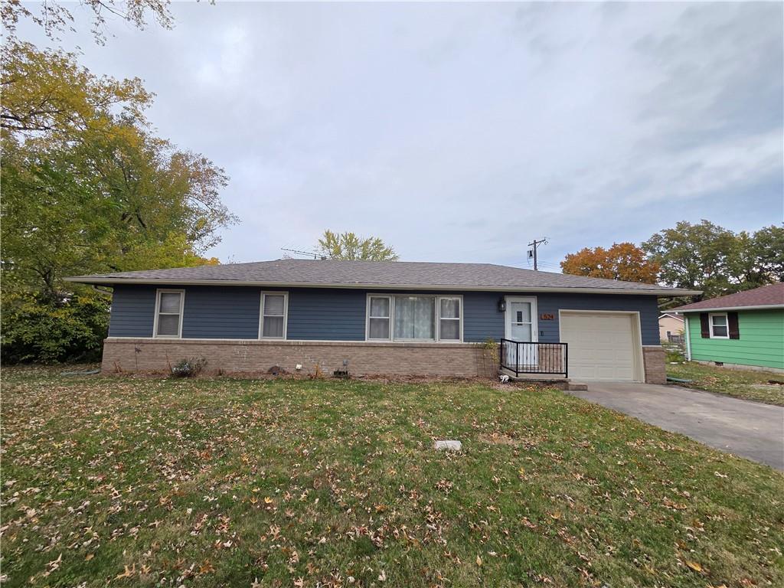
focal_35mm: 13
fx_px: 294
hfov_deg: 106.2
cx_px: 392
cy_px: 294
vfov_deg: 89.9
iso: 50
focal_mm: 2.2
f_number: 2.2
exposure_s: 1/183
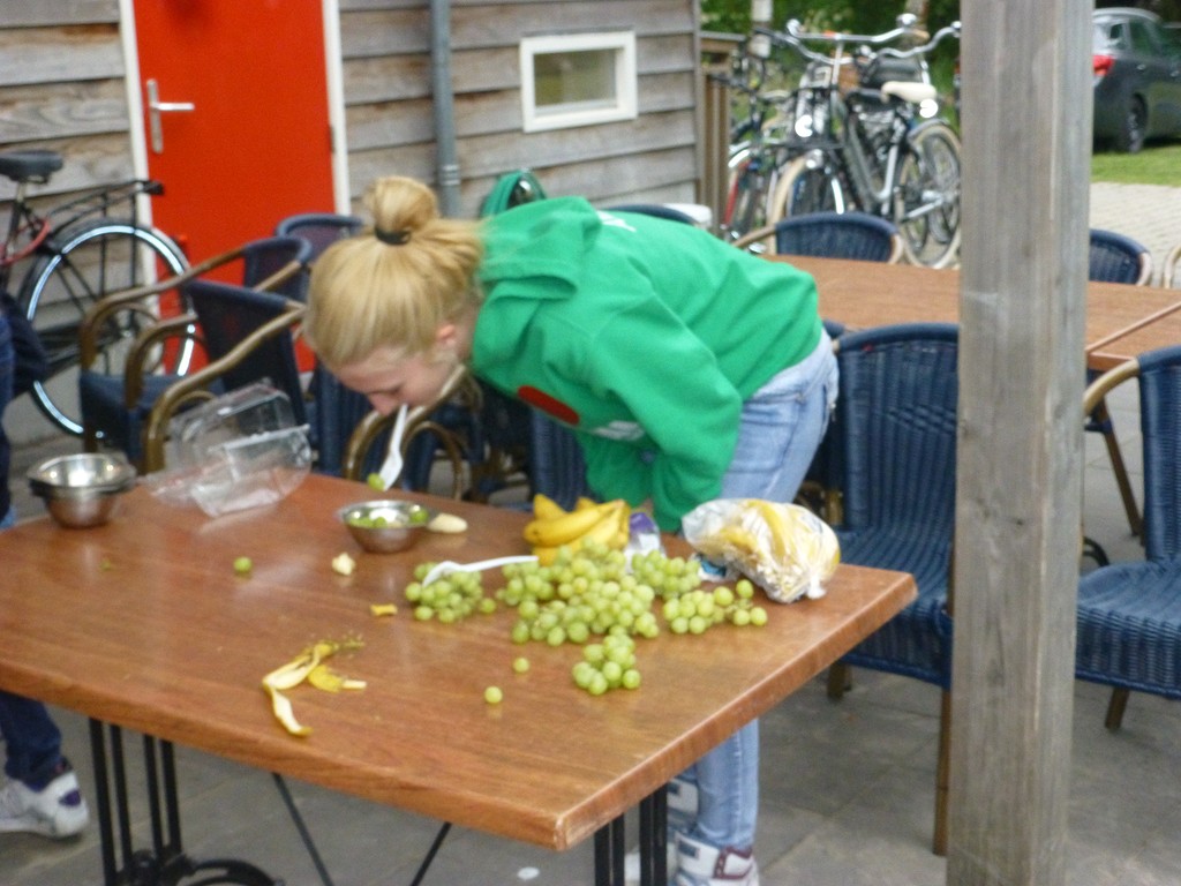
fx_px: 1842
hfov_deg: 35.5
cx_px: 590
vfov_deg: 27.0
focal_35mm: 54
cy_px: 443
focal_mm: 9.7
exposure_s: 1/60
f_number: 4.6
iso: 640
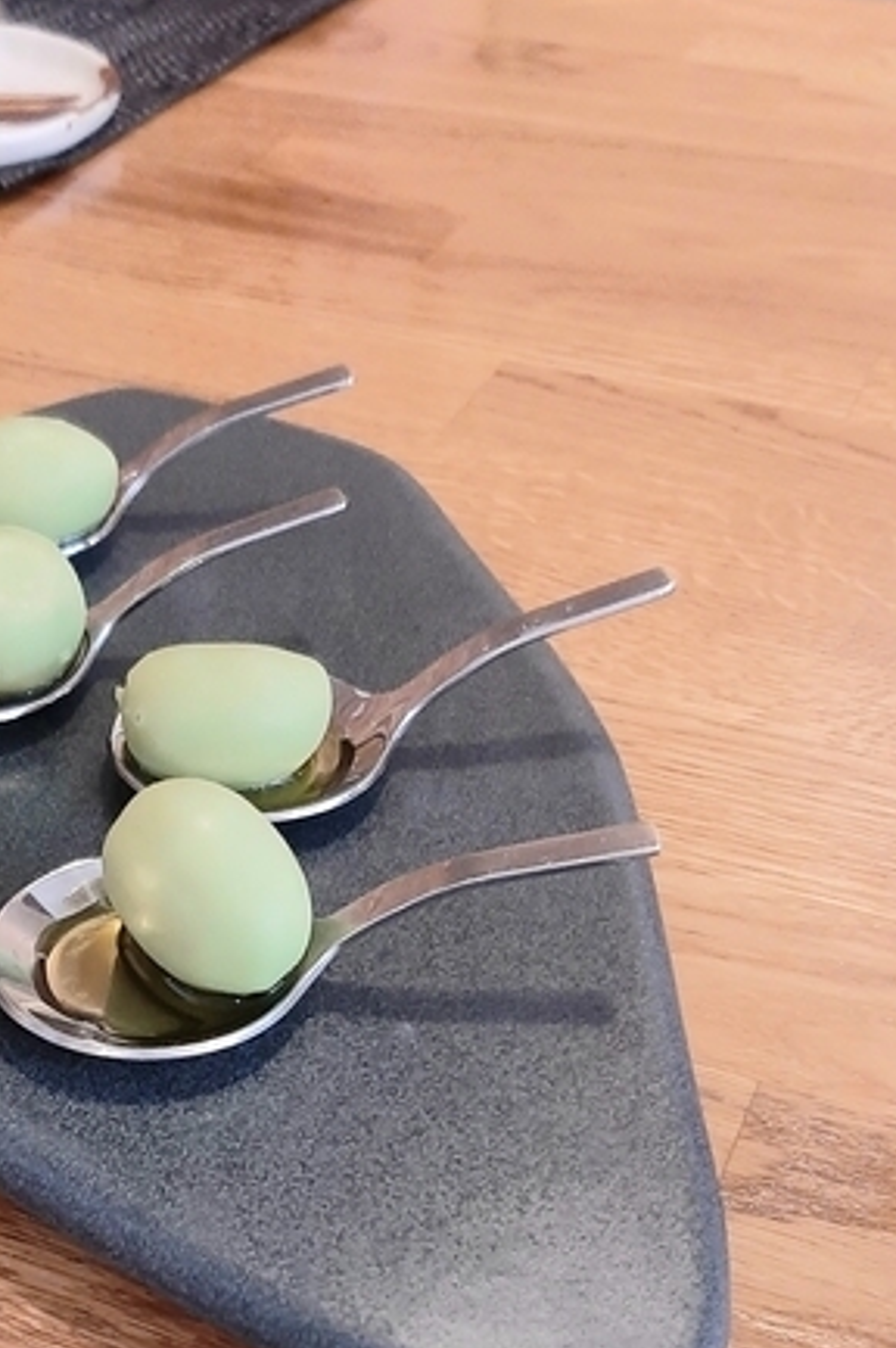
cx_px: 221
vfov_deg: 40.0
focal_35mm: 48
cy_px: 1006
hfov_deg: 27.6
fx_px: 1795
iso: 320
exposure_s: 1/25
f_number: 1.7
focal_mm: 3.93
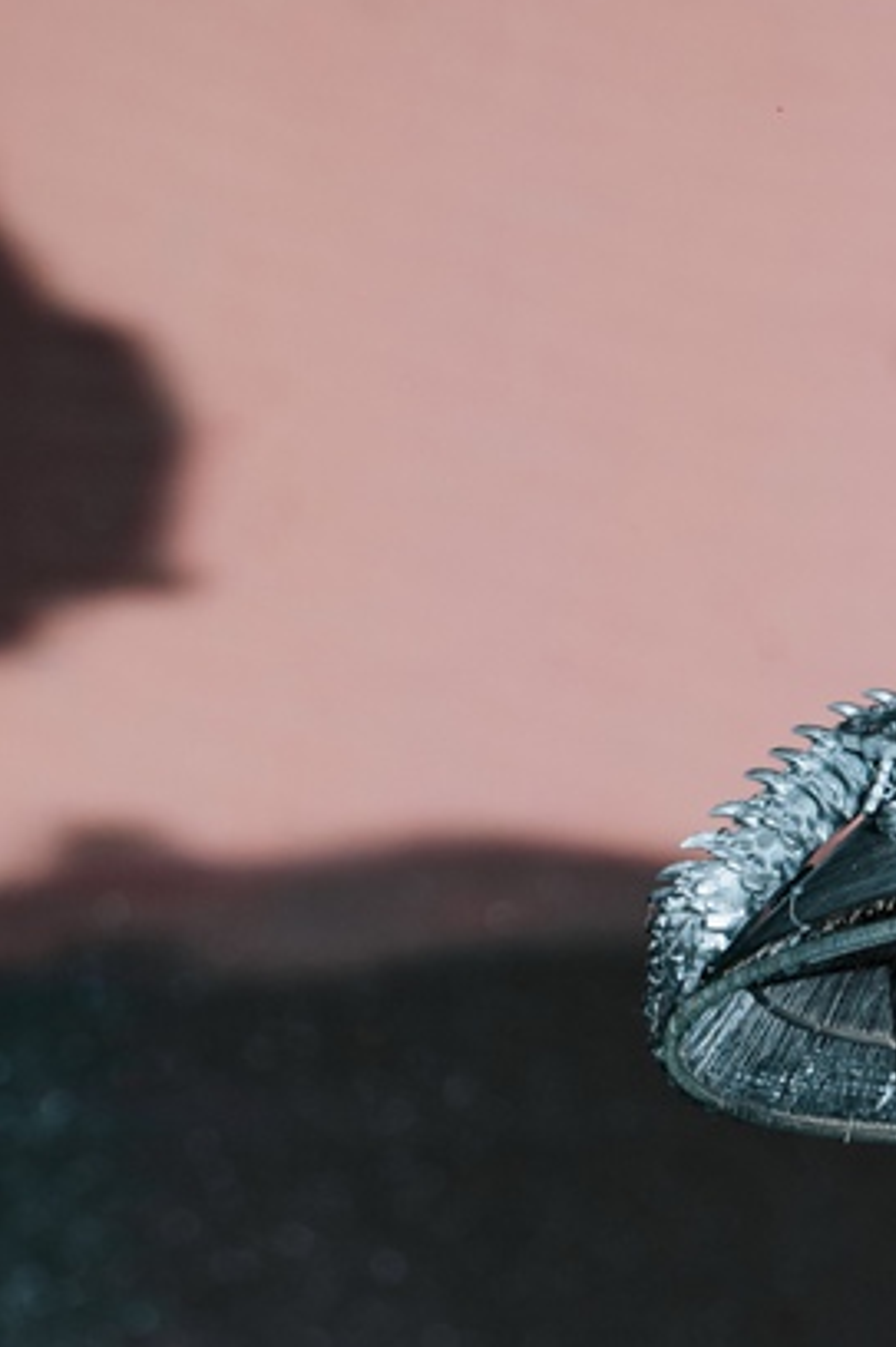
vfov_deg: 3.6
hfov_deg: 2.4
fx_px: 21072
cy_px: 1896
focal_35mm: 564
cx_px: 942
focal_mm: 178
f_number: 4.5
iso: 320
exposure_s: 1/250
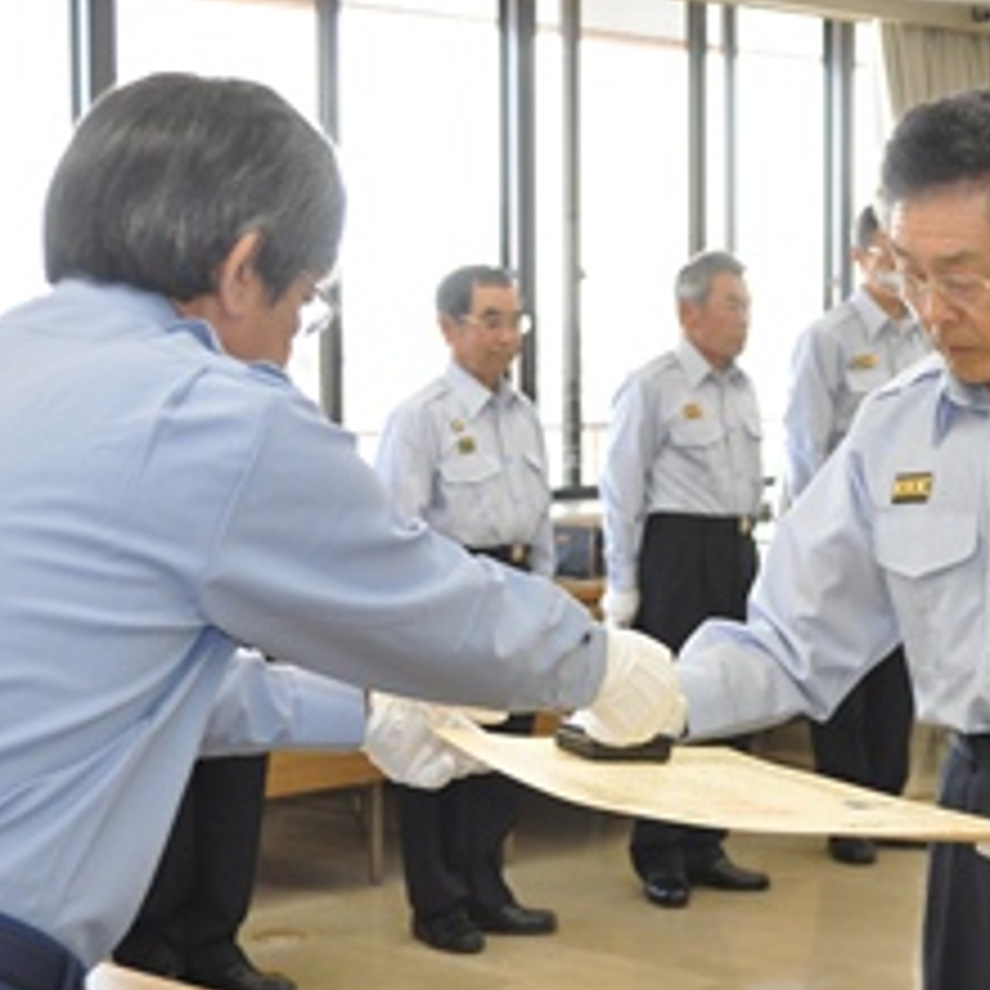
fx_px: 2686
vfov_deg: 20.9
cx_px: 662
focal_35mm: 83
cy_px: 540
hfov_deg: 20.8
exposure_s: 1/200
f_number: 4.8
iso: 1250
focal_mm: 32
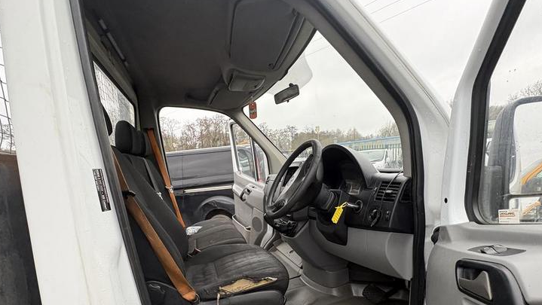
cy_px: 221
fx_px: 273
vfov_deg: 56.1
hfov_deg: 89.2
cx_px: 243
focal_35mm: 19
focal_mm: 2.22
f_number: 2.2
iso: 200
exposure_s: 1/99
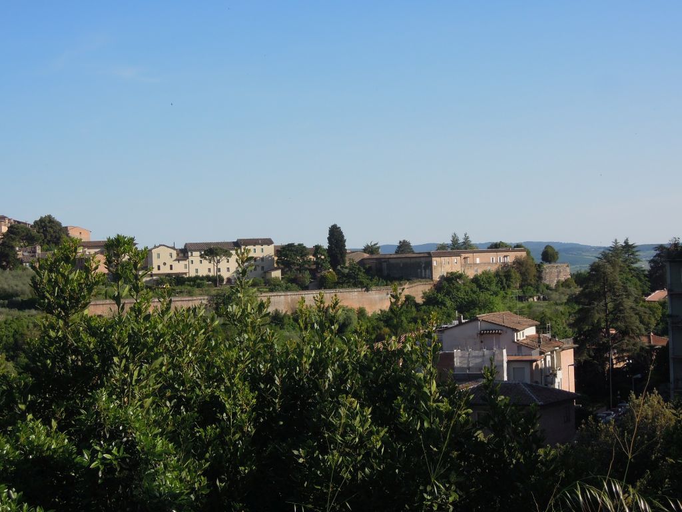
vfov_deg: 19.1
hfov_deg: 25.3
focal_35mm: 77
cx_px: 341
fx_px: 1517
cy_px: 256
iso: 160
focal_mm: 13.8
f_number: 4.7
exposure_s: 1/1000
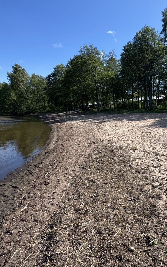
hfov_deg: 48.6
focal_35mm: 24
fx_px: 175
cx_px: 130
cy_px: 132
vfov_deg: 74.8
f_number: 2.2
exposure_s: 1/1299
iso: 40
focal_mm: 2.22
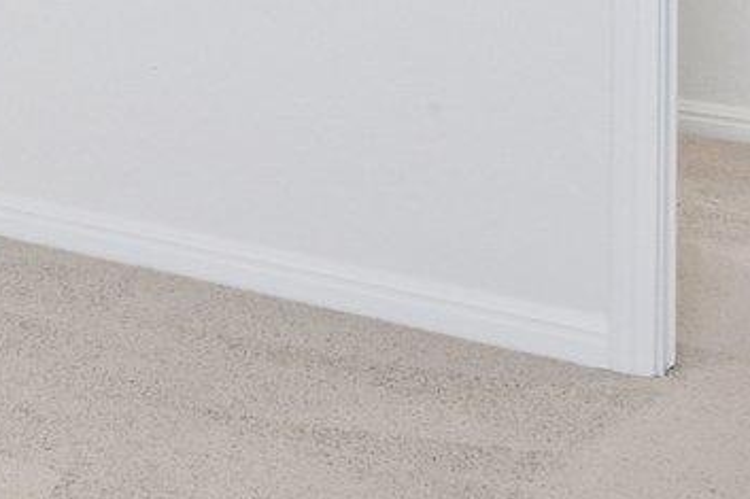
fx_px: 1812
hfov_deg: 16.1
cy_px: -460
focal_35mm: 87
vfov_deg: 13.7
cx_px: -880
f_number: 8
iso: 400
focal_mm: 10
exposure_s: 1/50
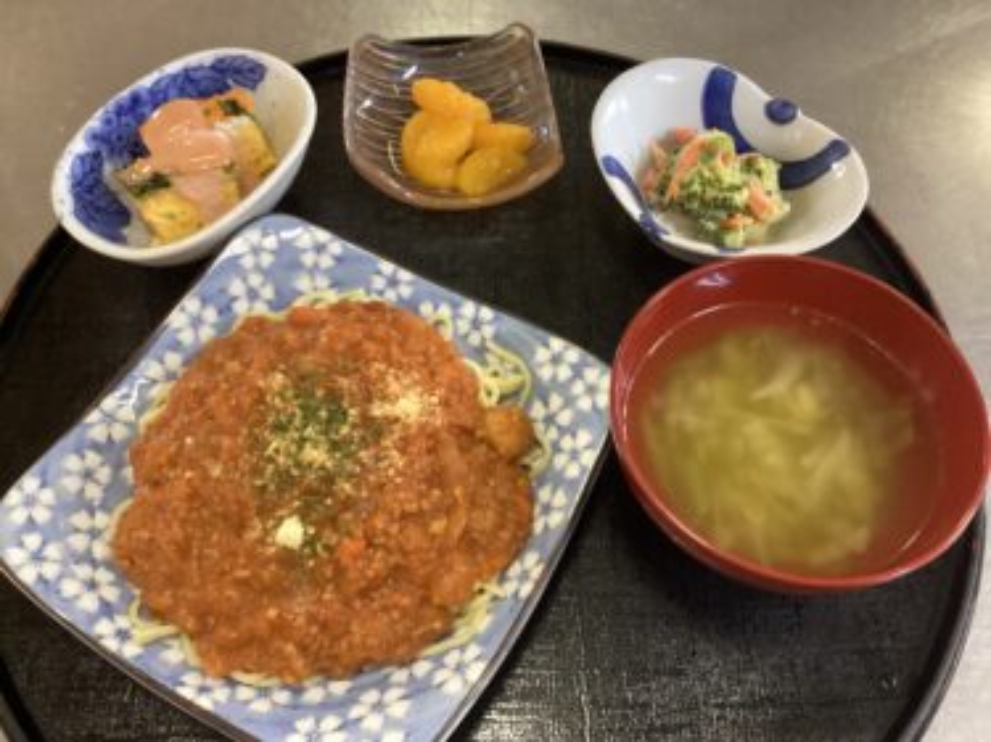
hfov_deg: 58.4
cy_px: 371
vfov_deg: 45.4
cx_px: 496
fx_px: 887
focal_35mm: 31
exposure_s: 1/40
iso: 250
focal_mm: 3.3
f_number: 2.4
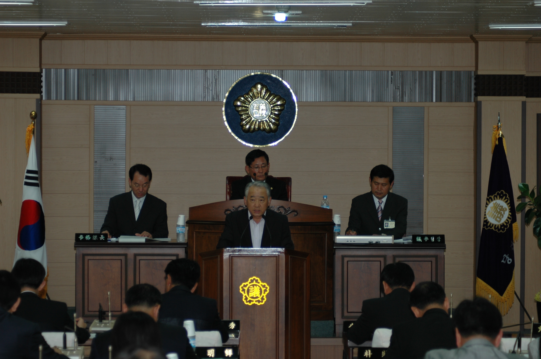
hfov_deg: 16.1
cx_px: 270
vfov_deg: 10.7
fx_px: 1914
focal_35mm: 128
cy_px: 180
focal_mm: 85
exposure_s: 1/60
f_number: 4.2
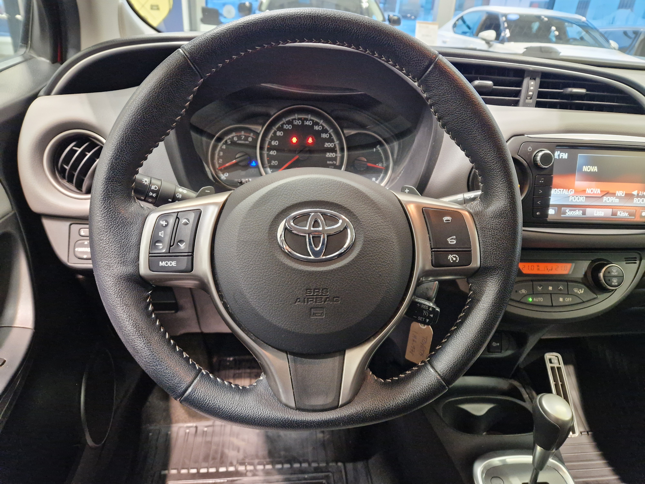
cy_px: 242
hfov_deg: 73.9
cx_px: 322
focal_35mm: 23
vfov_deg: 58.9
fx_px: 429
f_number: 1.8
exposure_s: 1/100
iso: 1000
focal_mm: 5.4
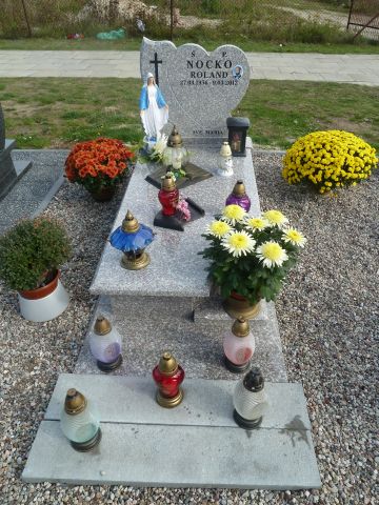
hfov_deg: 54.9
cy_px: 252
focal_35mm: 25
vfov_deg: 69.4
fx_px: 365
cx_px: 190
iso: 80
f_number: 4
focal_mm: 4.1
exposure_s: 1/200
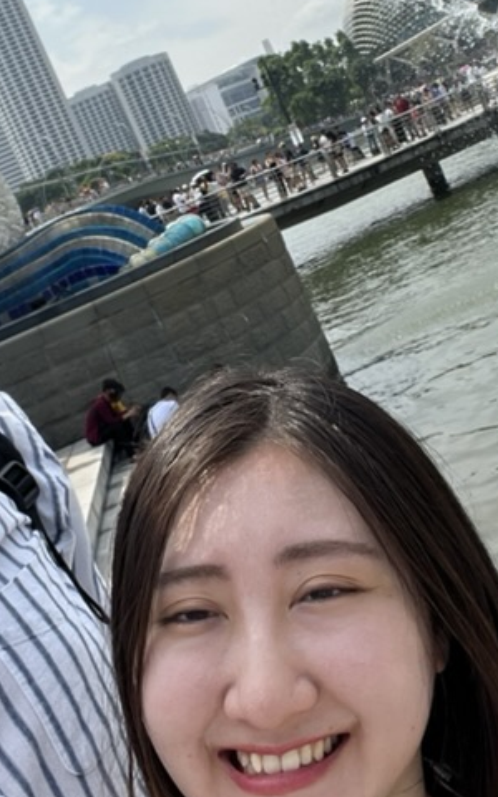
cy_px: 277
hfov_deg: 24.9
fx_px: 1129
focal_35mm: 52
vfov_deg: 38.5
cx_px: 257
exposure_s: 1/607
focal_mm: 2.71
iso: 32
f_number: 2.2
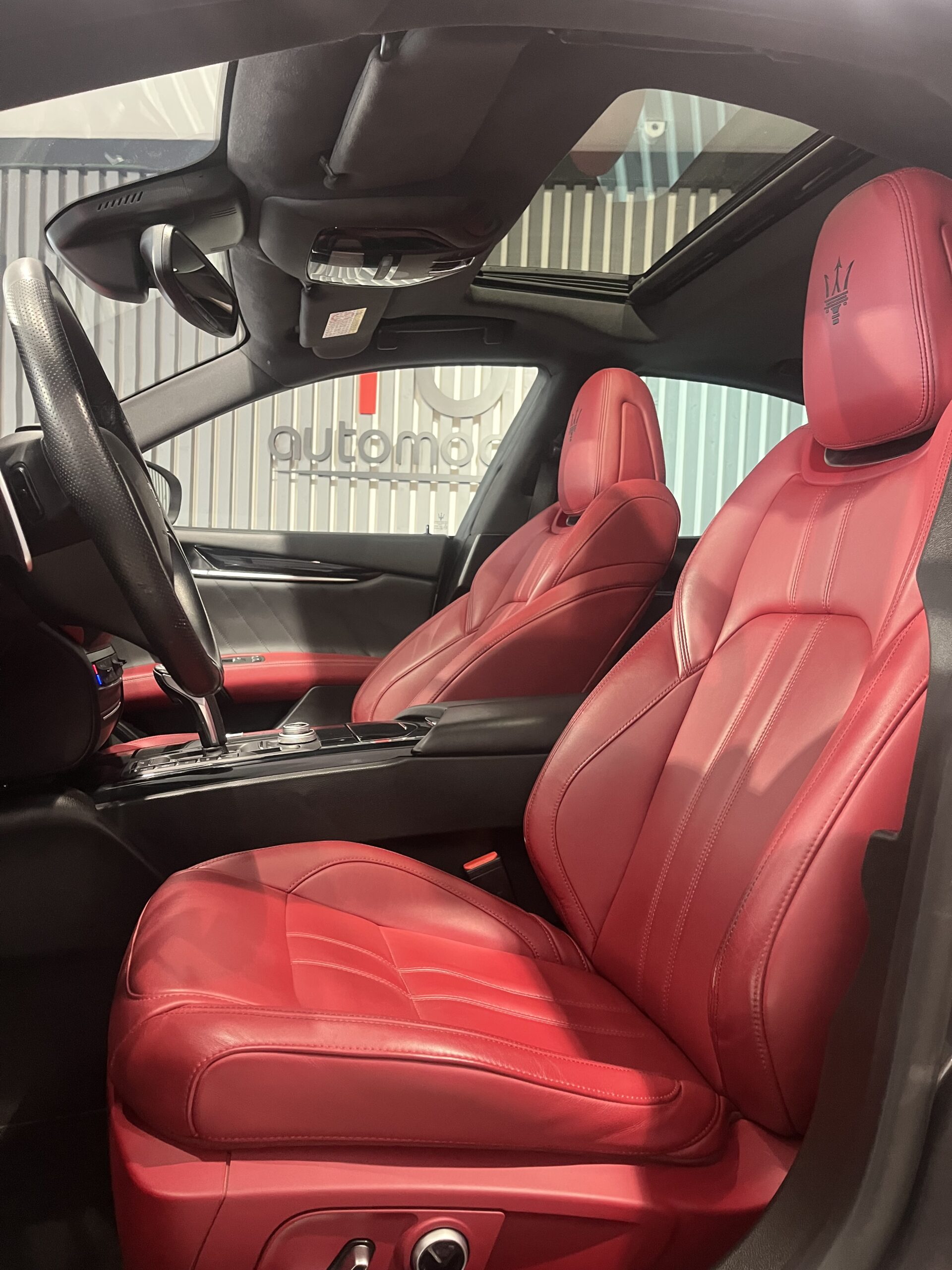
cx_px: 476
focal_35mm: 26
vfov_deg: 67.3
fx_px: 953
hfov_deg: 53.1
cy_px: 635
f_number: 1.6
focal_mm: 5.1
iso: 400
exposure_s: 1/50
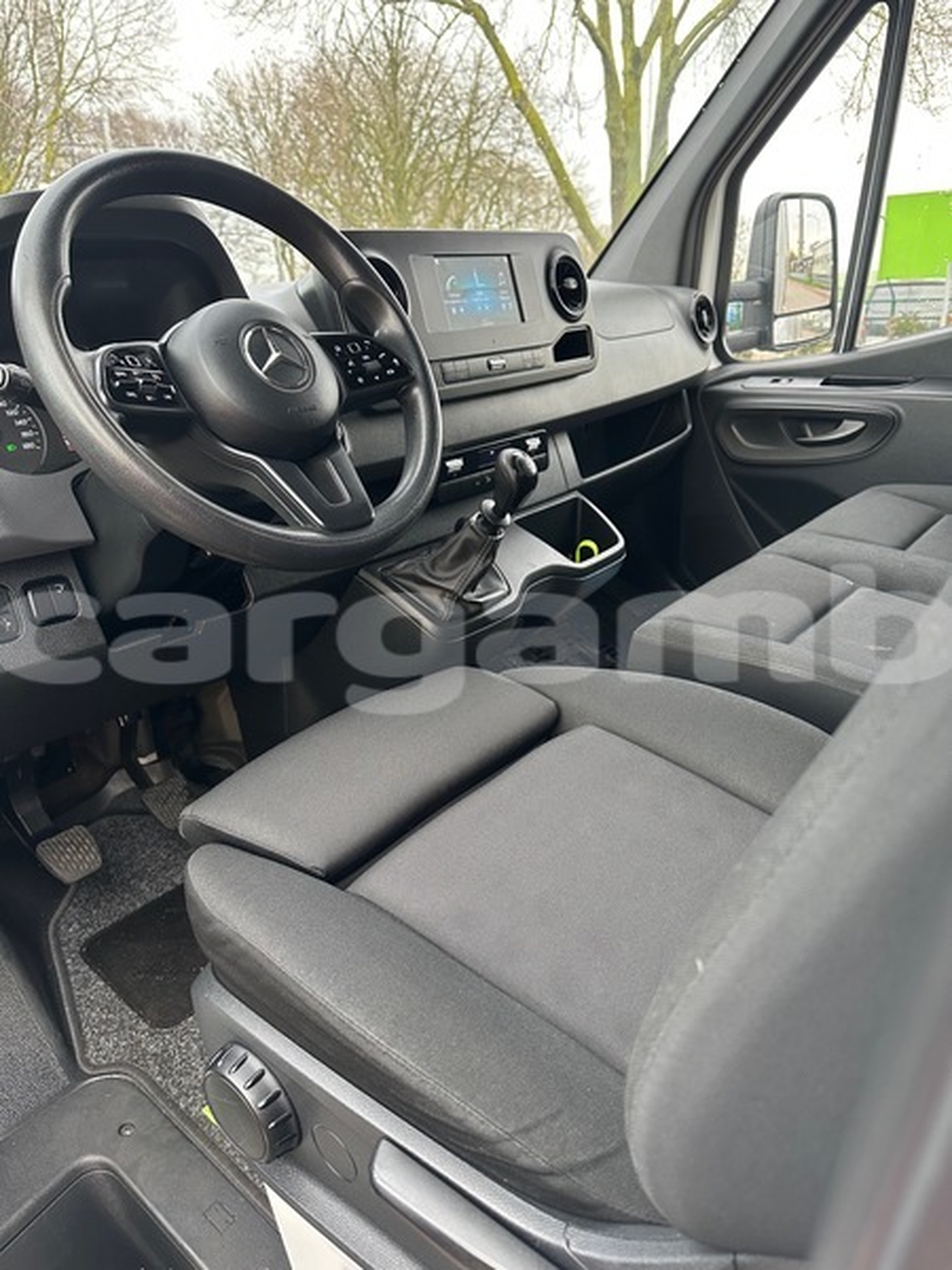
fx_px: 880
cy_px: 635
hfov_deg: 56.8
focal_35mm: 24
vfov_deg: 71.6
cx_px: 476
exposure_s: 1/86
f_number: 1.78
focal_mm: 6.86
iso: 250
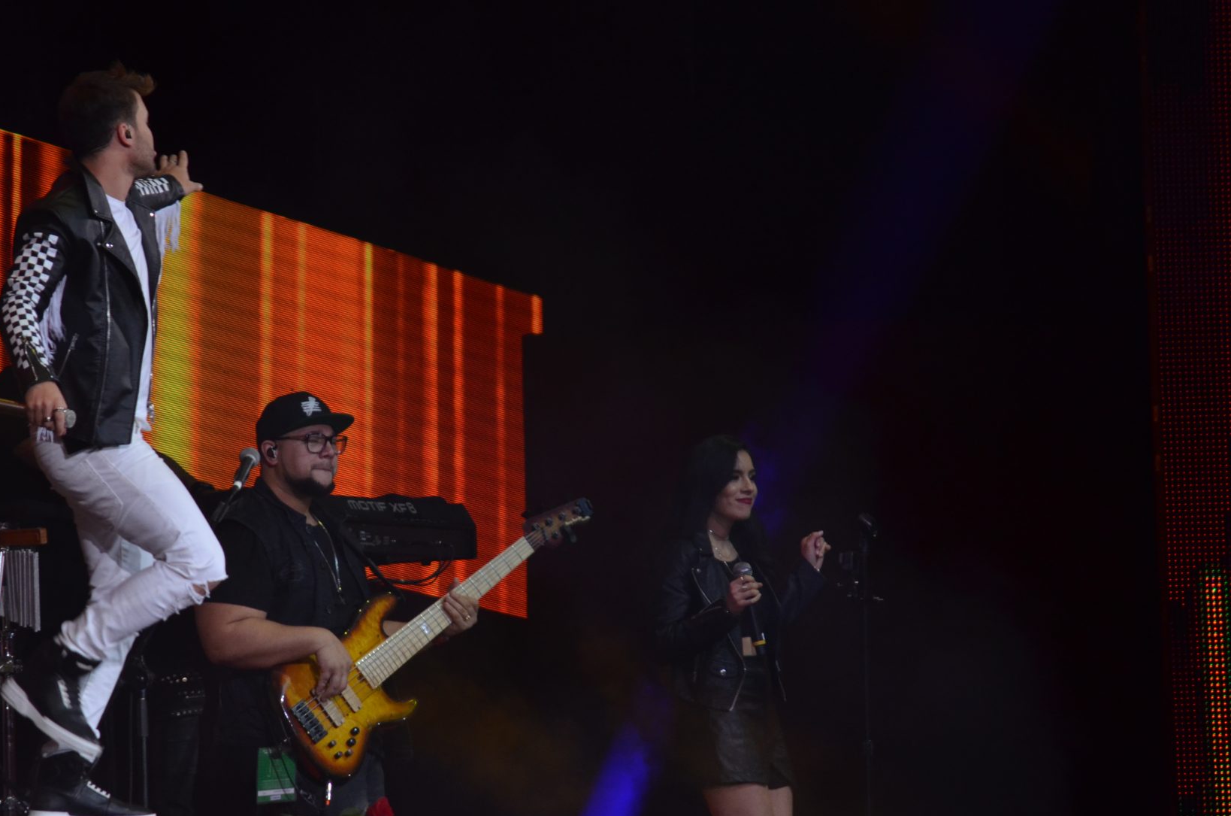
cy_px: 438
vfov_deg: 3.6
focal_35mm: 375
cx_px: 498
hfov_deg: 5.5
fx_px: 12797
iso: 800
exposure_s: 1/125
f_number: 5.6
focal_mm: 200
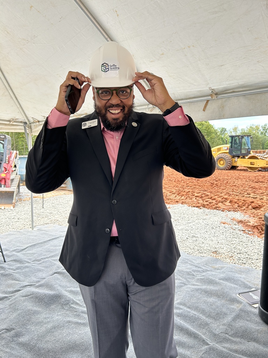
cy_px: 179
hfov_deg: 53.1
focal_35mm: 26
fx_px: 268
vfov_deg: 67.3
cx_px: 134
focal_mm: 5.7
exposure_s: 1/414
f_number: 1.5
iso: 50
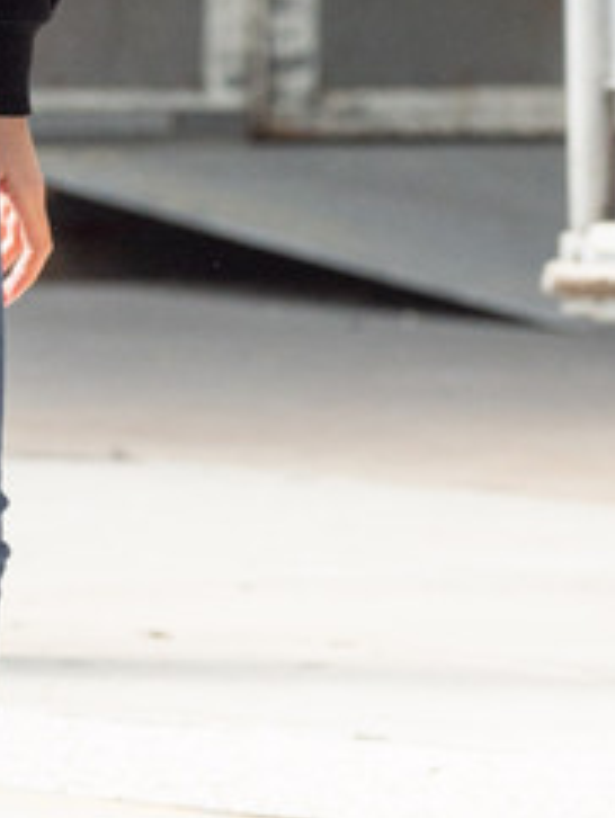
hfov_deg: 1.7
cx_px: -248
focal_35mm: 888
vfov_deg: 2.2
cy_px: 91
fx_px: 20998
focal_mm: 280
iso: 800
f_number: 8
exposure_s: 1/640
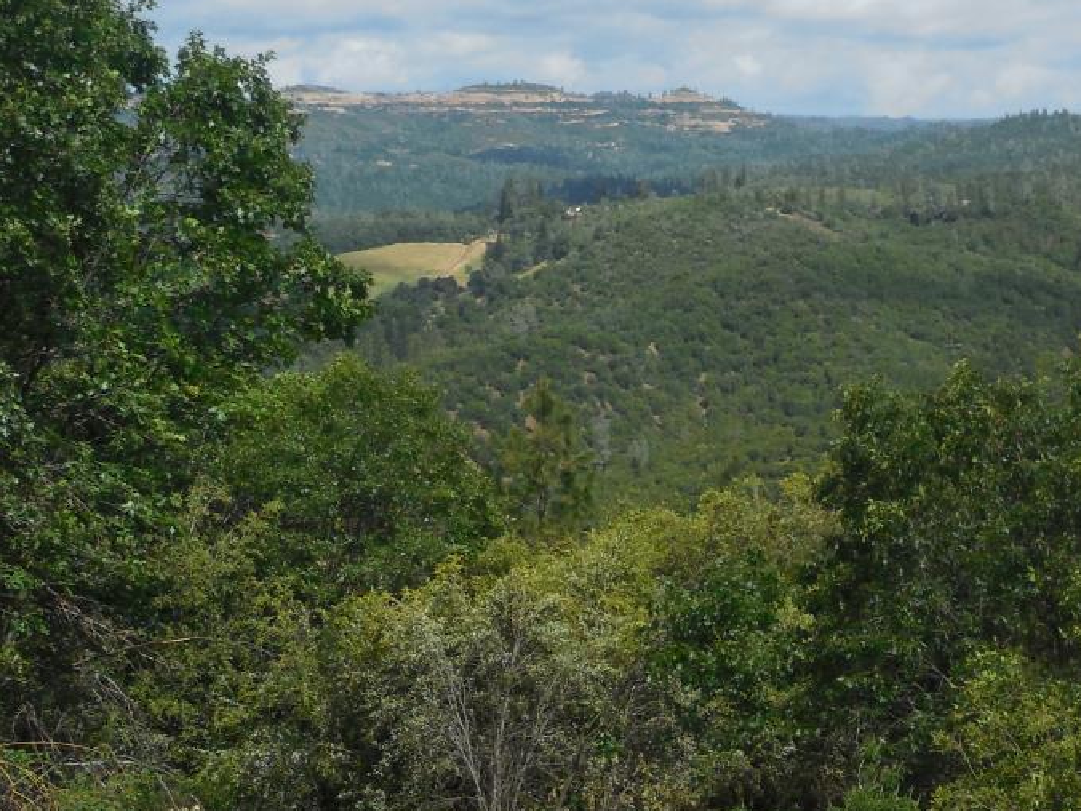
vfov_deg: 14.5
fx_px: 3185
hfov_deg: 18.8
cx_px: 1070
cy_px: 260
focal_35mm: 102
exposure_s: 1/1250
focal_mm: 8.2
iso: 125
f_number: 3.8
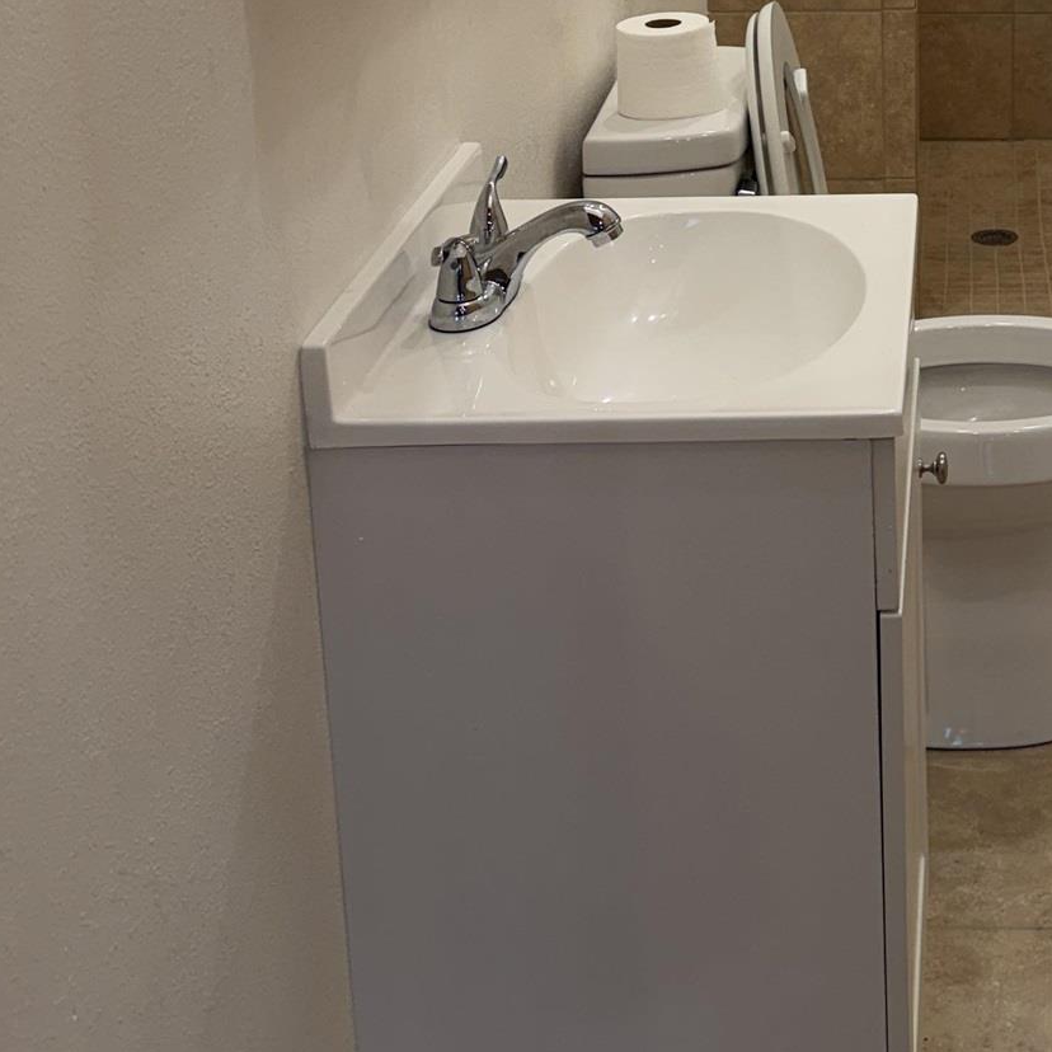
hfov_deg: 28.0
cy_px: -83
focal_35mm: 59
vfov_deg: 26.9
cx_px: 943
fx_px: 2029
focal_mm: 6.76
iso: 64
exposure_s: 1/120
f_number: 1.78
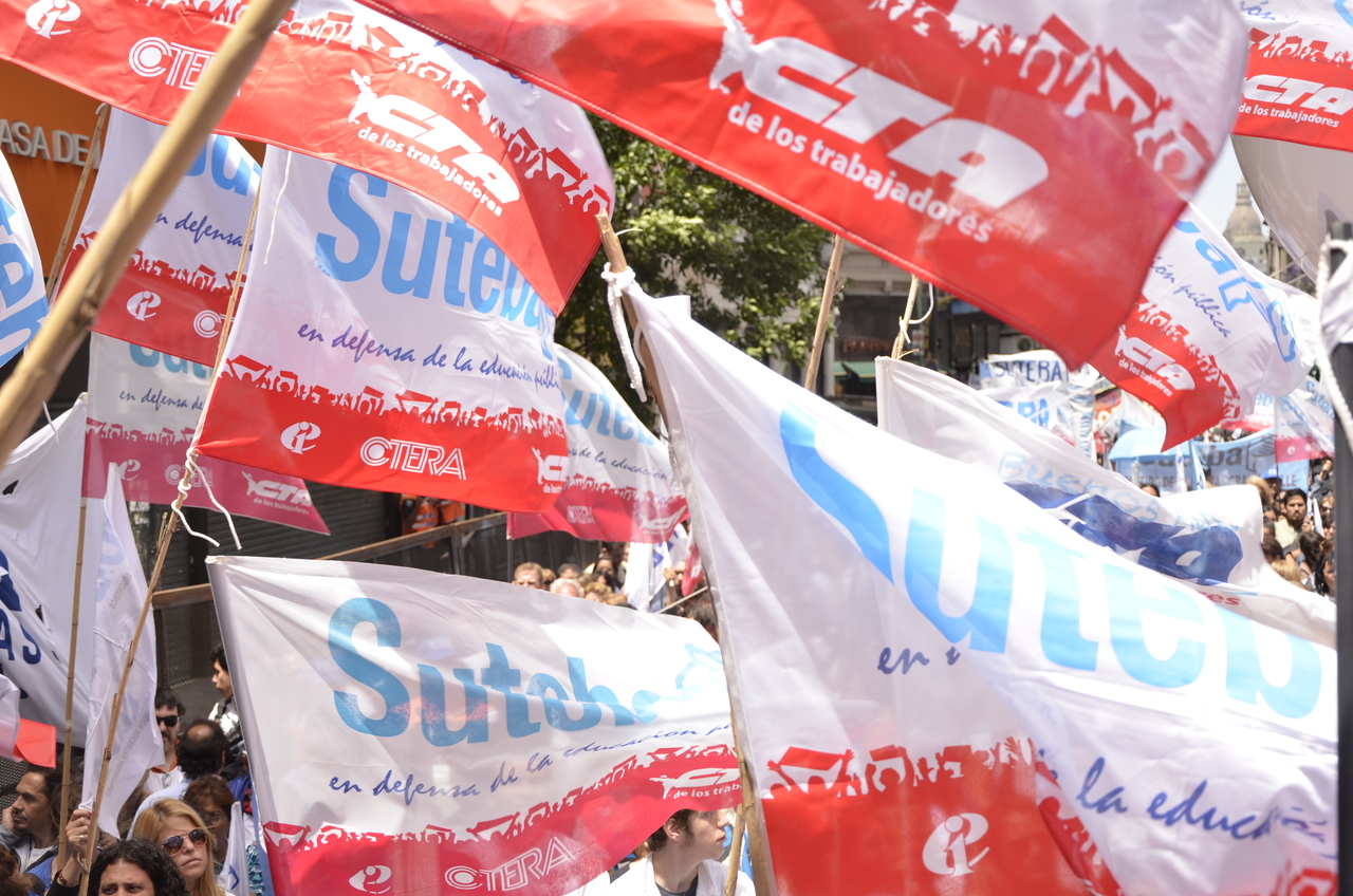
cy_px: 448
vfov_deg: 29.7
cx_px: 676
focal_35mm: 45
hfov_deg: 43.7
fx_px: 1688
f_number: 5
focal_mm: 30
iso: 100
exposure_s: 1/250
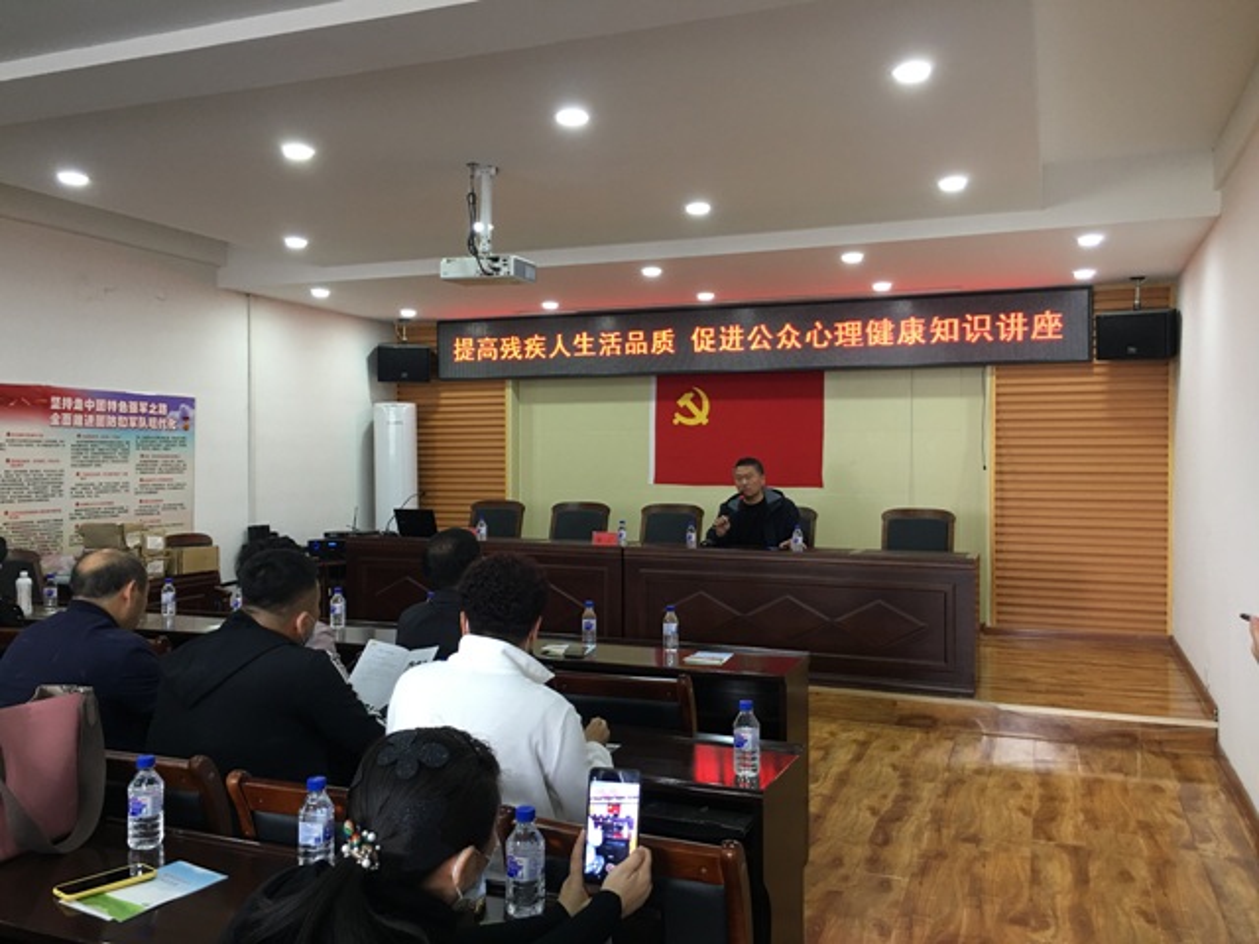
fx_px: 1055
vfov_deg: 48.2
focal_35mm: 29
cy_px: 472
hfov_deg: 61.7
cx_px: 630
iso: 50
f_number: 2.2
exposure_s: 1/17
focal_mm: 4.15
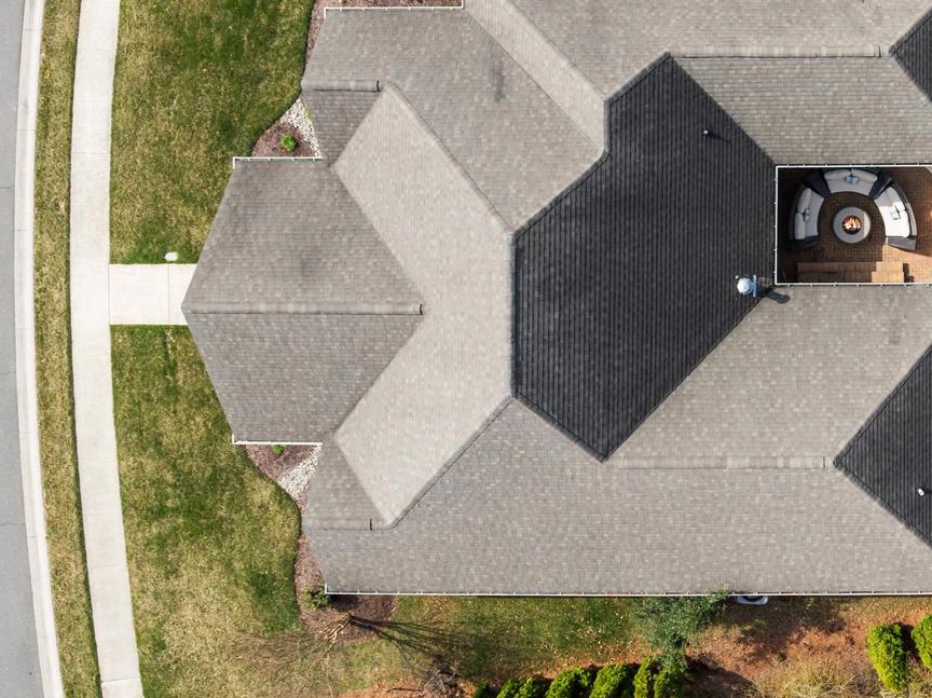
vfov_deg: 35.6
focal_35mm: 40
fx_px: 1076
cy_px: 235
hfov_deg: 44.2
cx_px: 769
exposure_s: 1/800
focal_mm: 12.29
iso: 100
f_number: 2.8
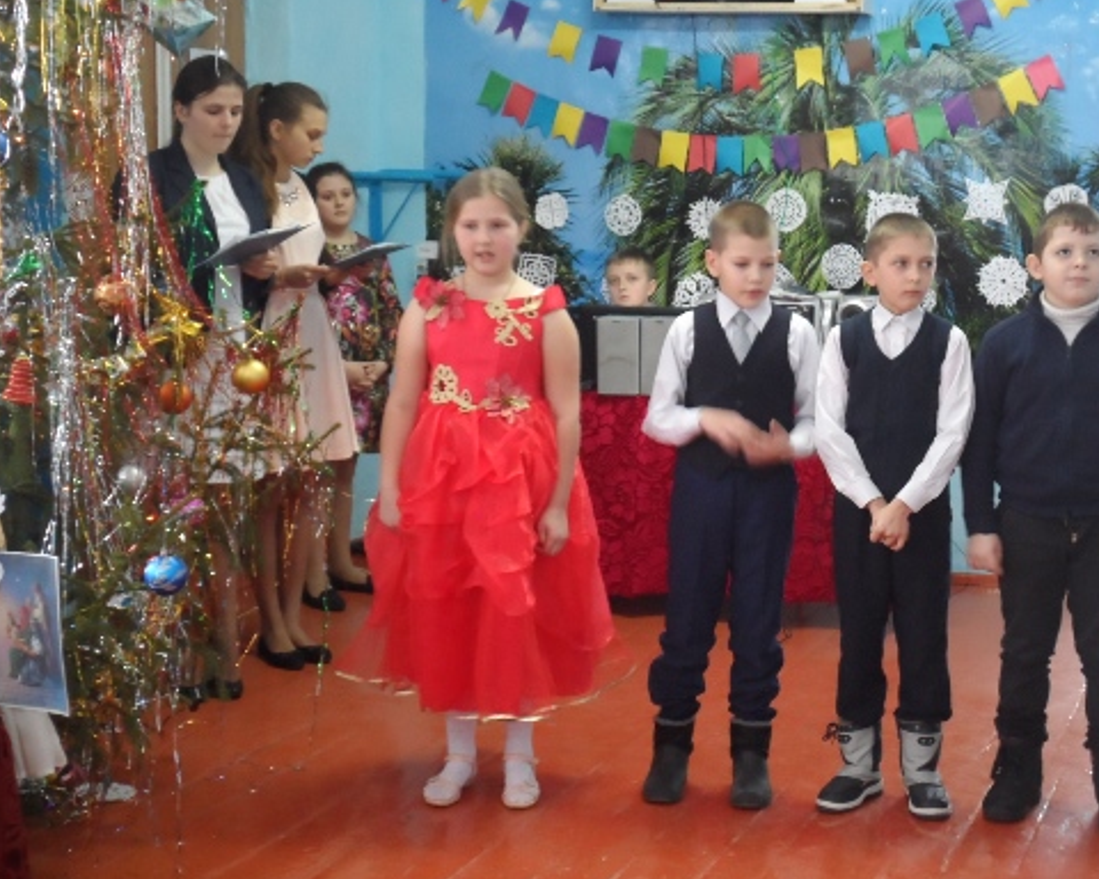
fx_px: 1919
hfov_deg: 31.7
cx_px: 743
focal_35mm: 59
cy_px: 476
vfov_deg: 25.8
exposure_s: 1/8
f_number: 3.2
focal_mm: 7.8
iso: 400
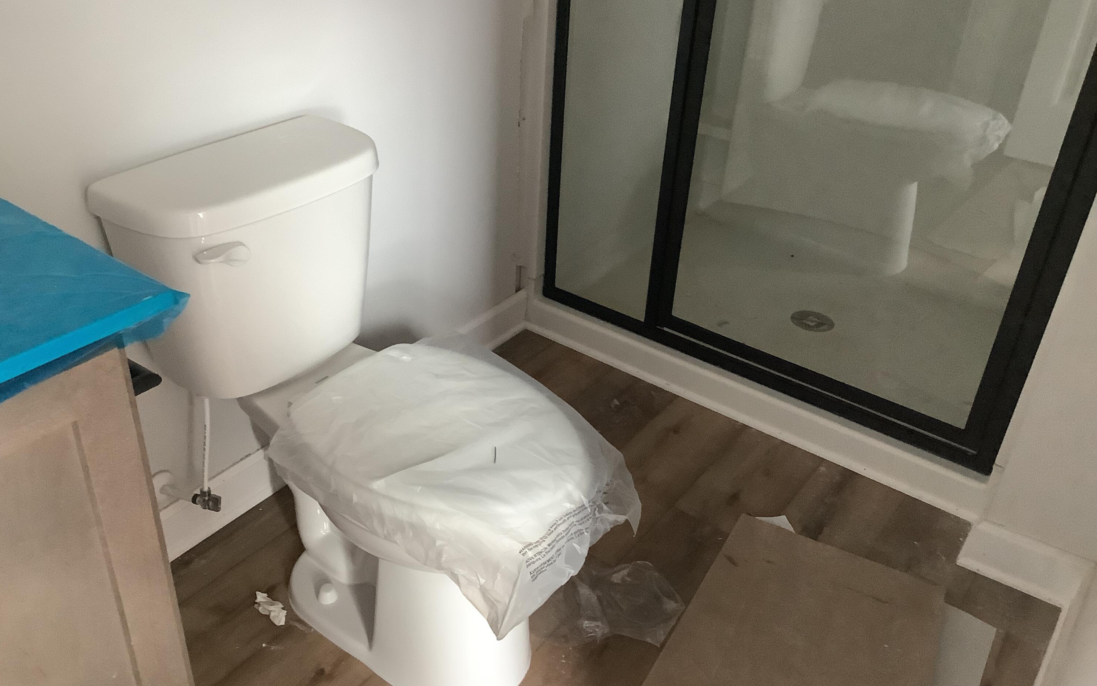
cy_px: 332
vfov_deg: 38.3
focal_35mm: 33
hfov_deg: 58.1
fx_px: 987
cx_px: 547
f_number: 2.4
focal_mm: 3.3
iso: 320
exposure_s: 1/33
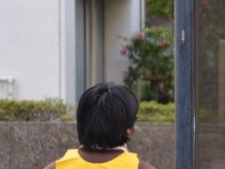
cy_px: 192
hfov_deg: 5.7
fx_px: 2251
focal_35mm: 346
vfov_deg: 4.3
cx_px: 319
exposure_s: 1/100
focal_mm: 60
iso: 400
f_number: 5.3
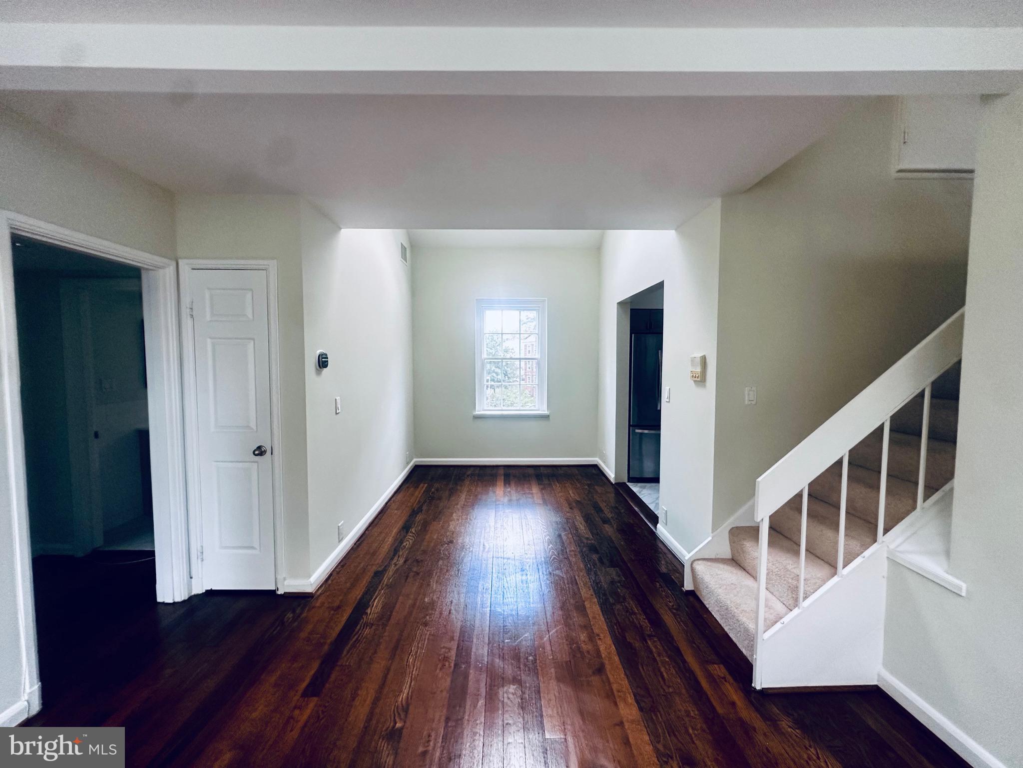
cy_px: 384
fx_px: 414
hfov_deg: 102.1
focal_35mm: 14
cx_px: 512
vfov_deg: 85.7
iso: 125
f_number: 2.2
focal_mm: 2.22
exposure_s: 1/99
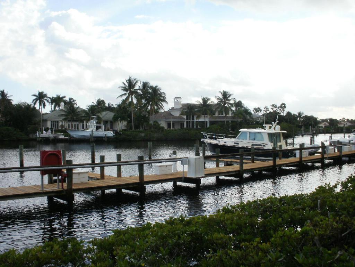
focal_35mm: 36
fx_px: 369
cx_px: 178
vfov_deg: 39.7
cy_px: 134
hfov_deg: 51.4
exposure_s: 1/400
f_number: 5.6
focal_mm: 6.3
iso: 100
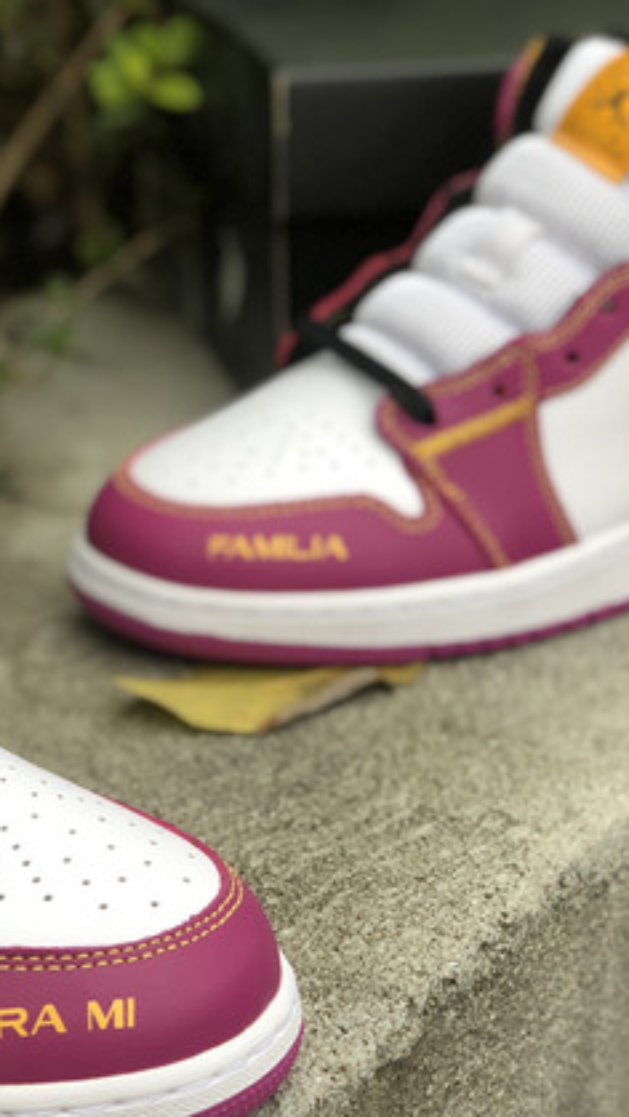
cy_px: 535
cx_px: 43
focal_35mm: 100
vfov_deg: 21.3
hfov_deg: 12.0
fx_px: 2962
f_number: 2.4
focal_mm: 6
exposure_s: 1/60
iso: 25
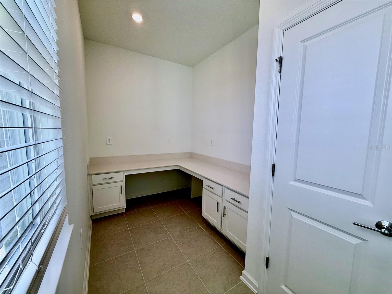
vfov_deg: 85.7
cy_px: 147
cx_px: 196
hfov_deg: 102.1
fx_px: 159
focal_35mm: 14
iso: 50
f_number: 2.2
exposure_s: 1/174
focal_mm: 2.22
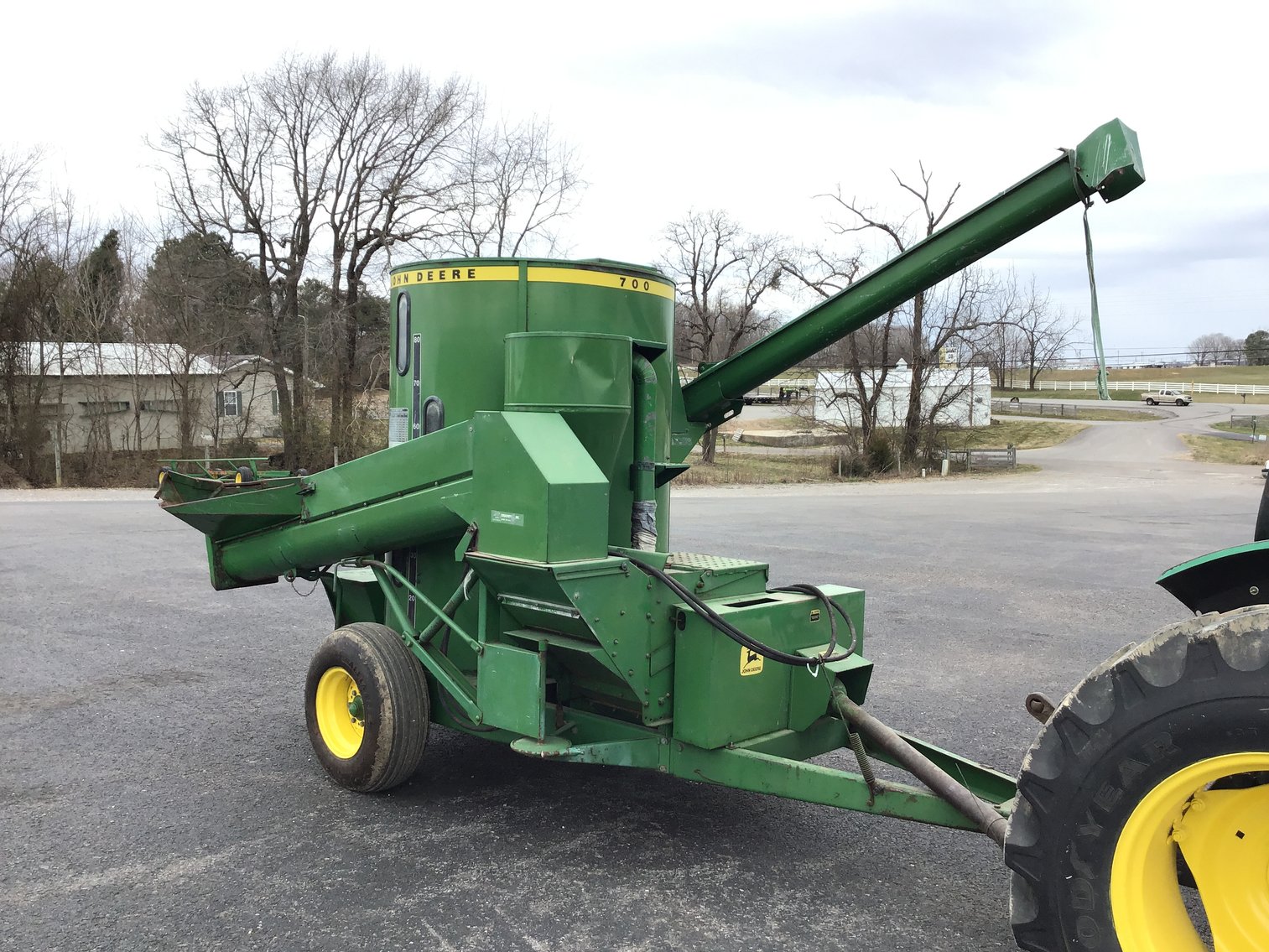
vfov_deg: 45.4
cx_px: 634
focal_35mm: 31
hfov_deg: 58.3
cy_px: 476
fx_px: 1137
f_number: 2.4
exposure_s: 1/450
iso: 25
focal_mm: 3.3
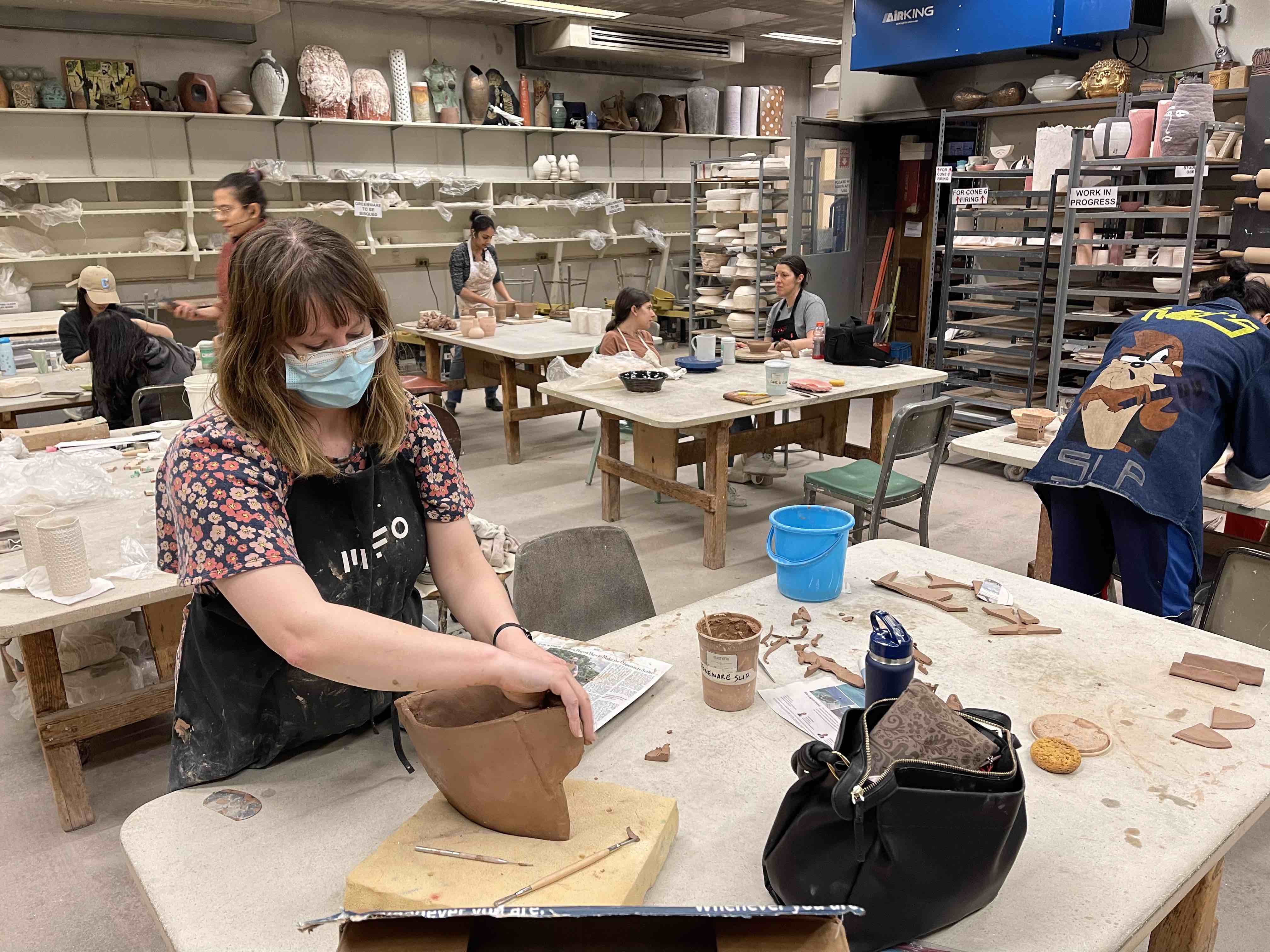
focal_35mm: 26
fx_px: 954
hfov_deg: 67.3
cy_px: 476
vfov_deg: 53.1
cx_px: 635
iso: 125
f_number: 1.6
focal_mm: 5.1
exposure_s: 1/41
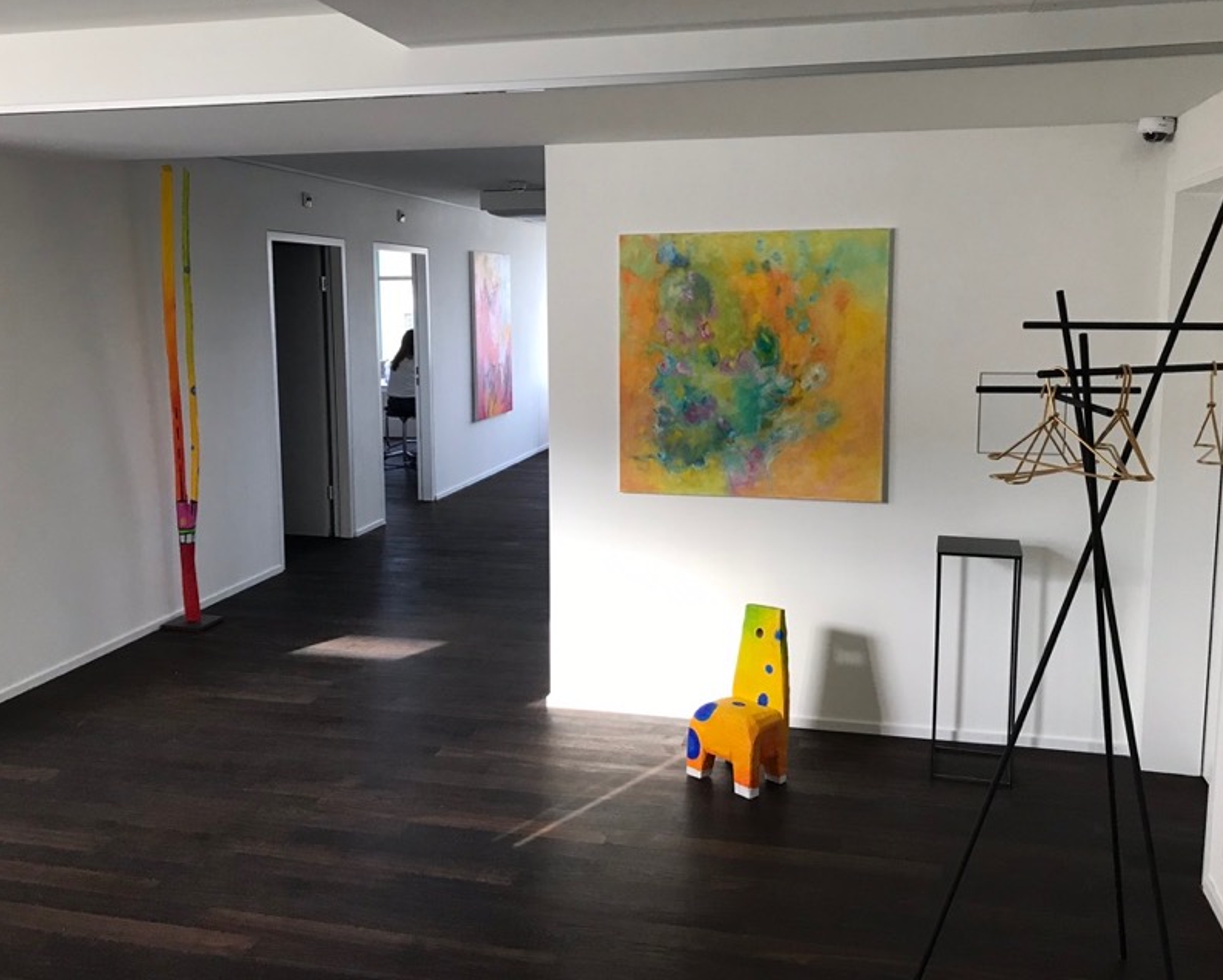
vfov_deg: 47.1
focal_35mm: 31
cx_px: 603
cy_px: 464
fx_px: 1122
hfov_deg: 57.2
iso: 20
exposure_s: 1/36
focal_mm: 3.99
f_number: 1.8
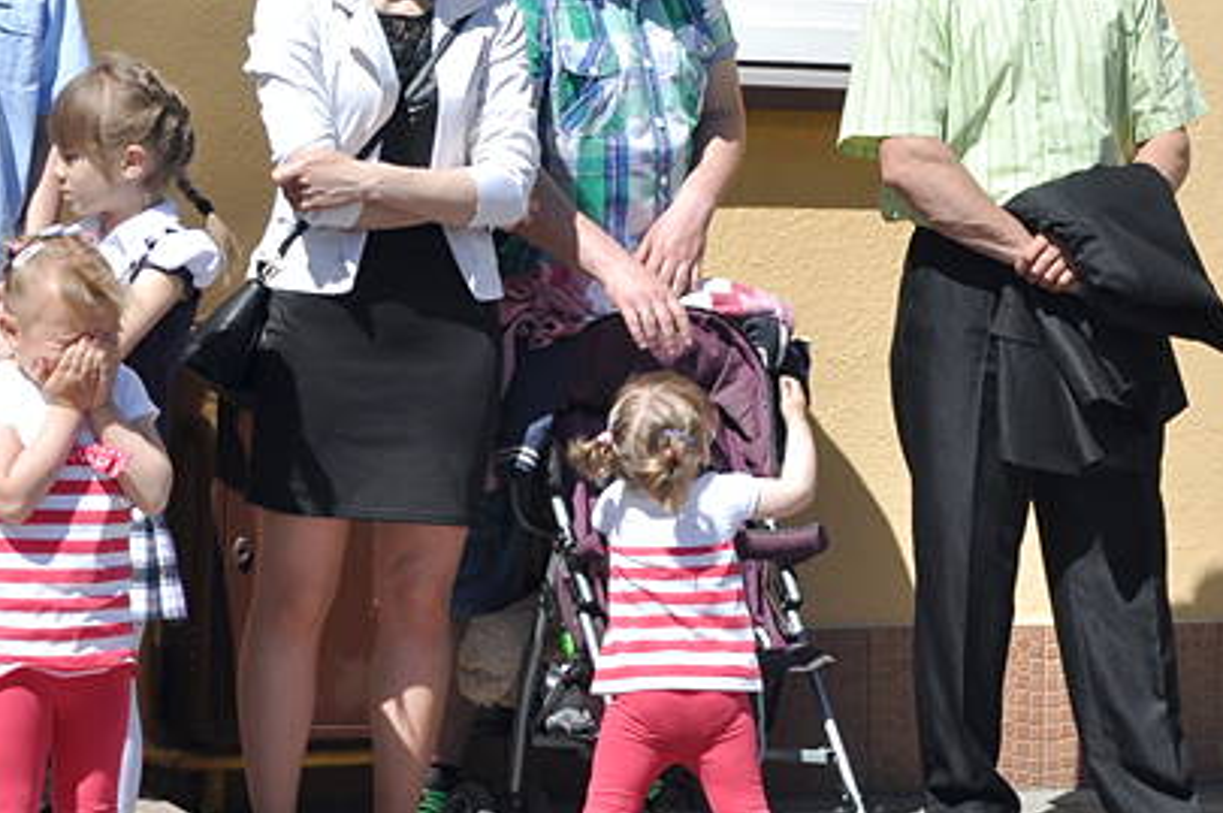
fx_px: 5124
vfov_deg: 9.1
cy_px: 292
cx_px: 435
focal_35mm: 151
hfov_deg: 13.6
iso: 400
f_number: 13
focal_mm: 48
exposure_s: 1/640
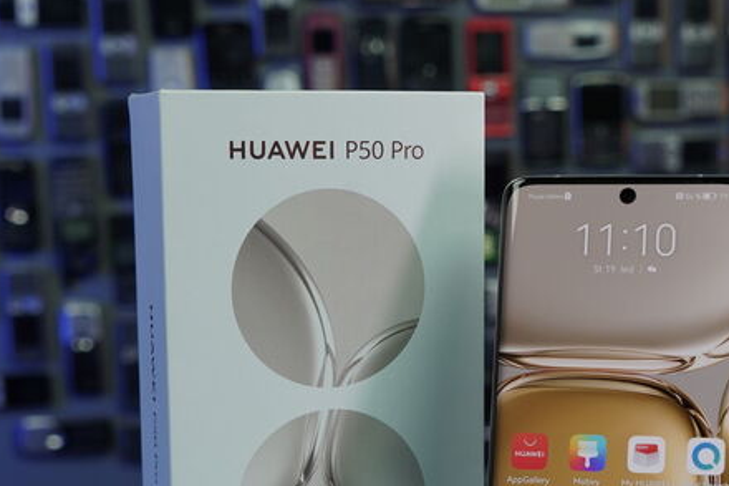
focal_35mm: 81
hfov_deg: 25.0
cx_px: 474
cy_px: 426
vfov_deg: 16.6
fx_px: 1640
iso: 640
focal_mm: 43
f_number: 7.1
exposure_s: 1/160
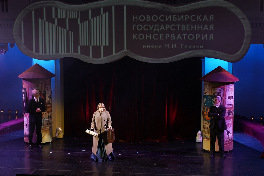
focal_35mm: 82
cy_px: 88
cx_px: 132
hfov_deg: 24.8
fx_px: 601
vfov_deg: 16.6
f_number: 2.2
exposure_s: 1/200
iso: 500
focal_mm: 55
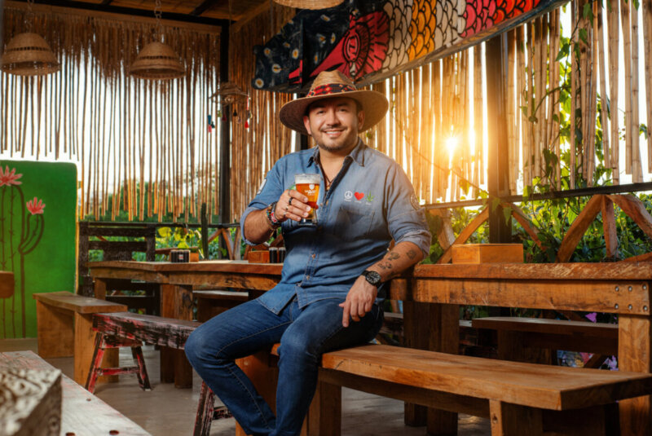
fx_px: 906
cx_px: 326
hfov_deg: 39.6
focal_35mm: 50
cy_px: 218
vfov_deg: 27.0
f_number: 8
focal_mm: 50
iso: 250
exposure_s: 1/125
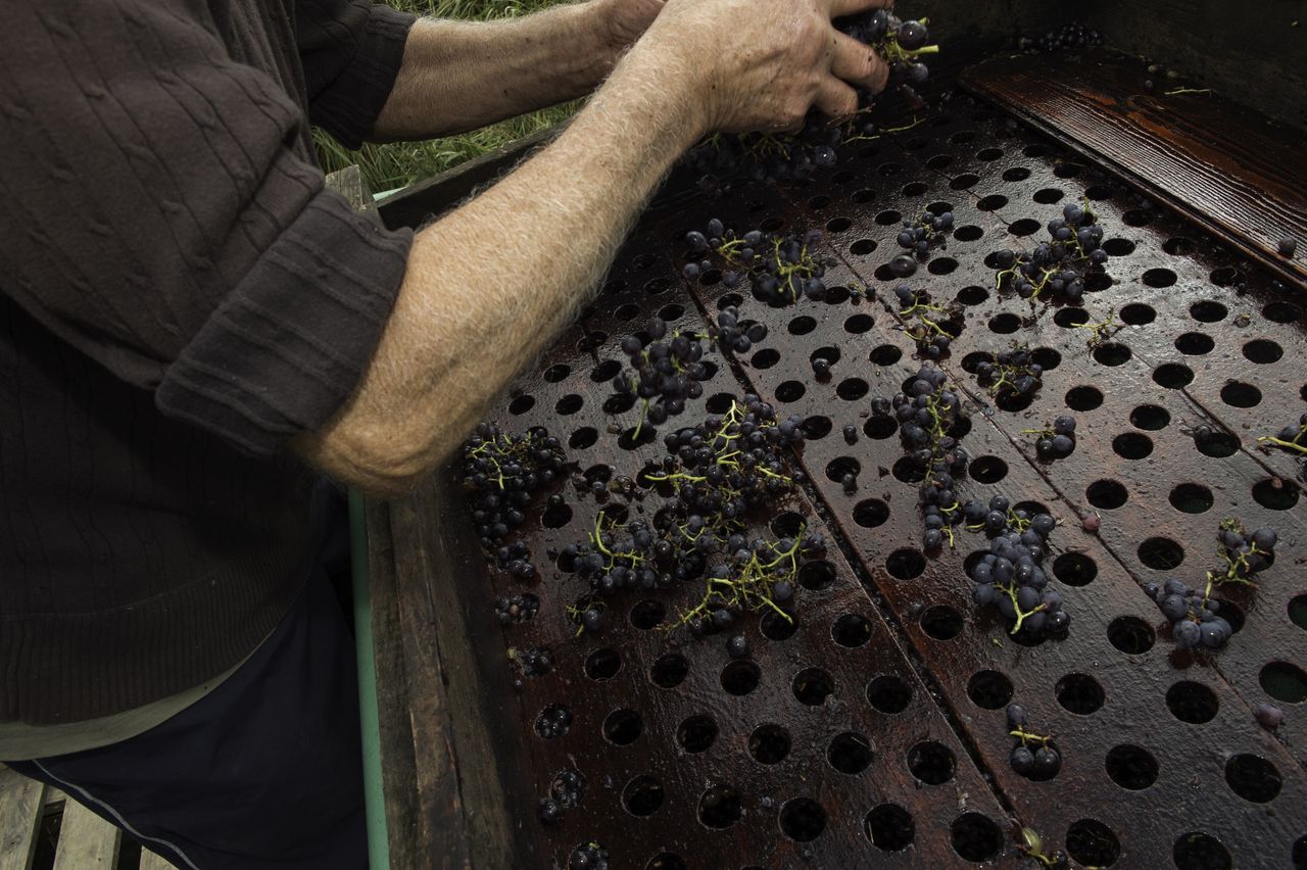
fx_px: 871
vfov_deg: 53.1
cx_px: 654
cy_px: 435
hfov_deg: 73.8
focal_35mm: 24
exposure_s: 1/500
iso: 900
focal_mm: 24
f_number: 11
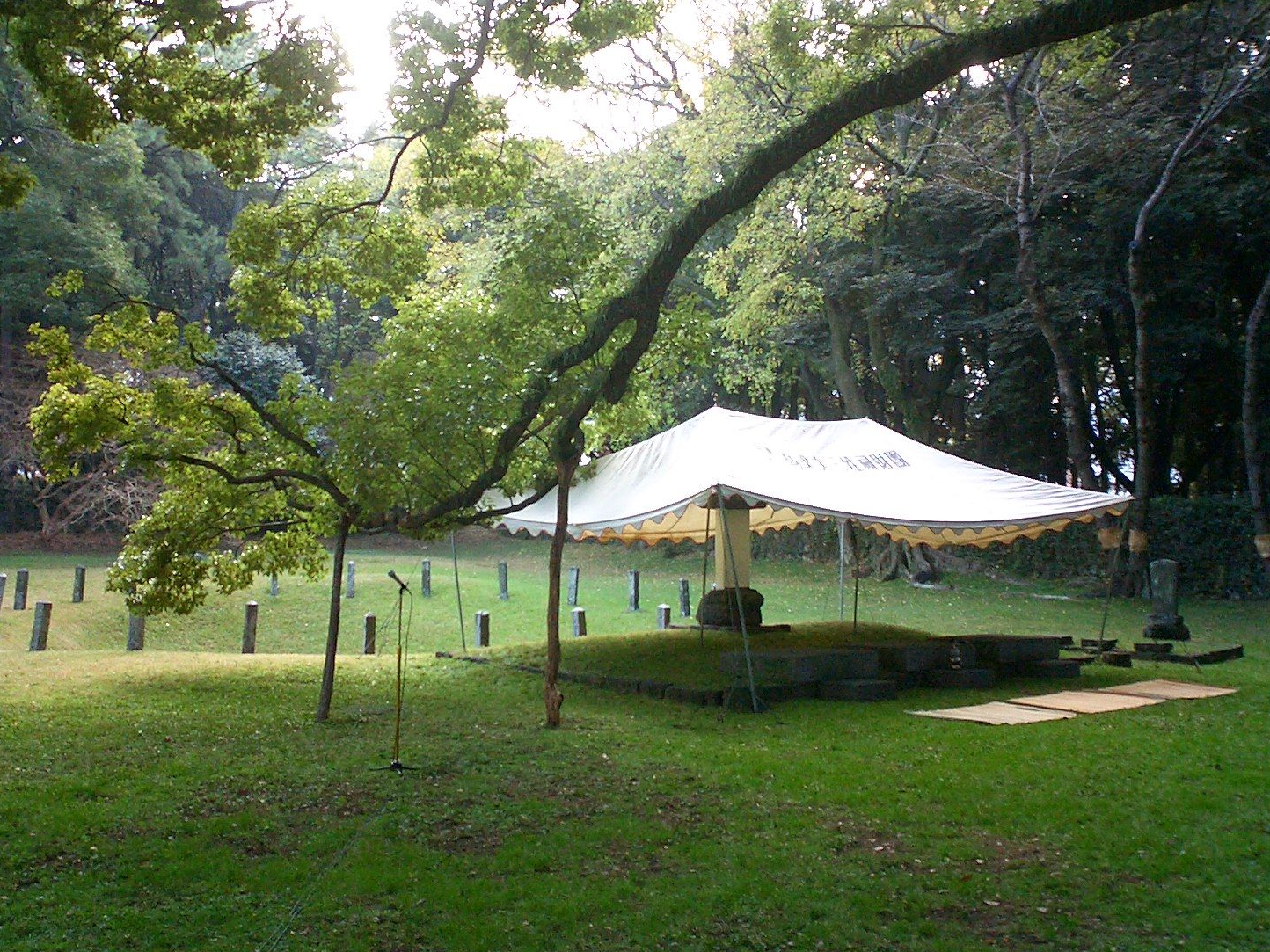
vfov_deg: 35.1
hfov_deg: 45.8
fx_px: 1504
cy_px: 456
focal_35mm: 41
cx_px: 614
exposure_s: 1/80
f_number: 3.5
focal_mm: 5.6
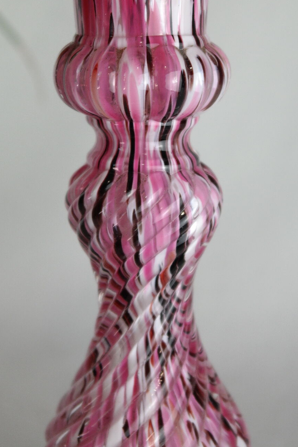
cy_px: 150
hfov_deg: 13.3
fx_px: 1279
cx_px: 153
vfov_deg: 19.8
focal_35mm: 103
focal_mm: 50
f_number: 5.6
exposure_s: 1/80
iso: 400
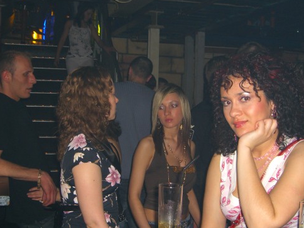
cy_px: 114
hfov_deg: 33.8
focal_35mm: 57
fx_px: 501
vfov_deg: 25.7
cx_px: 166
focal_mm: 9.5
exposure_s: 1/60
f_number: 3.1
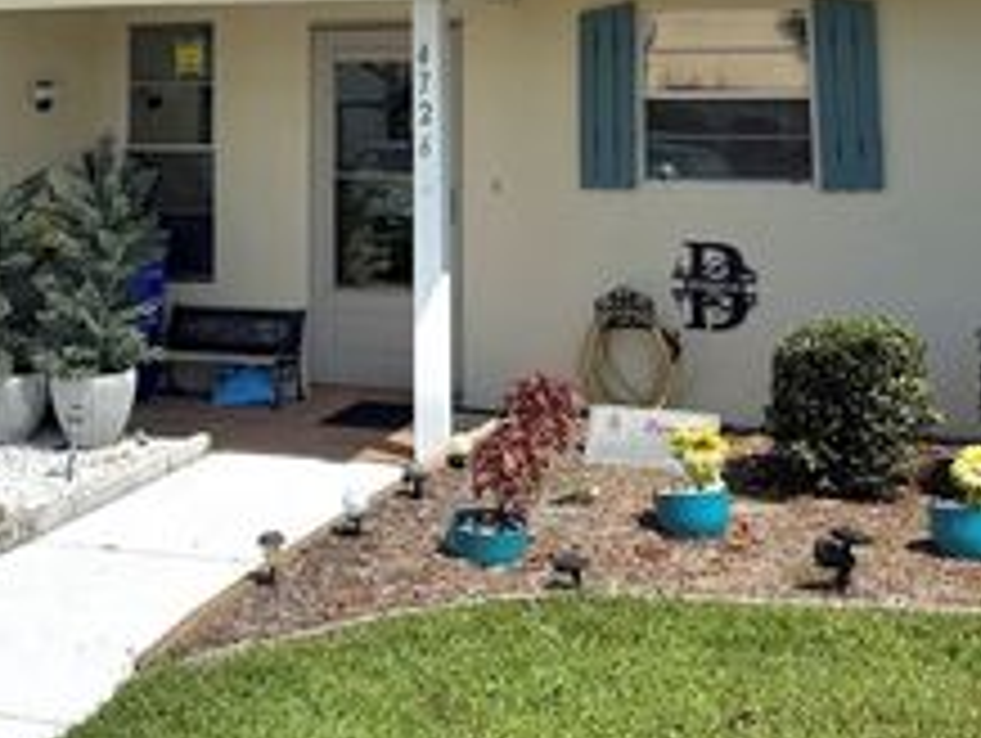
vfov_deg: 25.0
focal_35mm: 55
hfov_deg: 34.8
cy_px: -47
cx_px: 387
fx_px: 1560
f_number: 1.78
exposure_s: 1/6711
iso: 80
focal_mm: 6.76
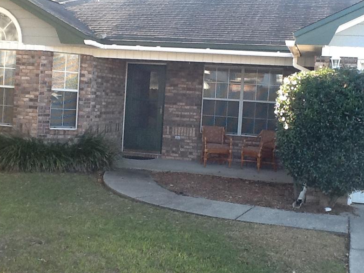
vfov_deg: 27.0
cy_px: 119
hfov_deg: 35.5
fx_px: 568
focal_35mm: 54
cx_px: 195
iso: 40
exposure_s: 1/120
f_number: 2.4
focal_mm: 2.03
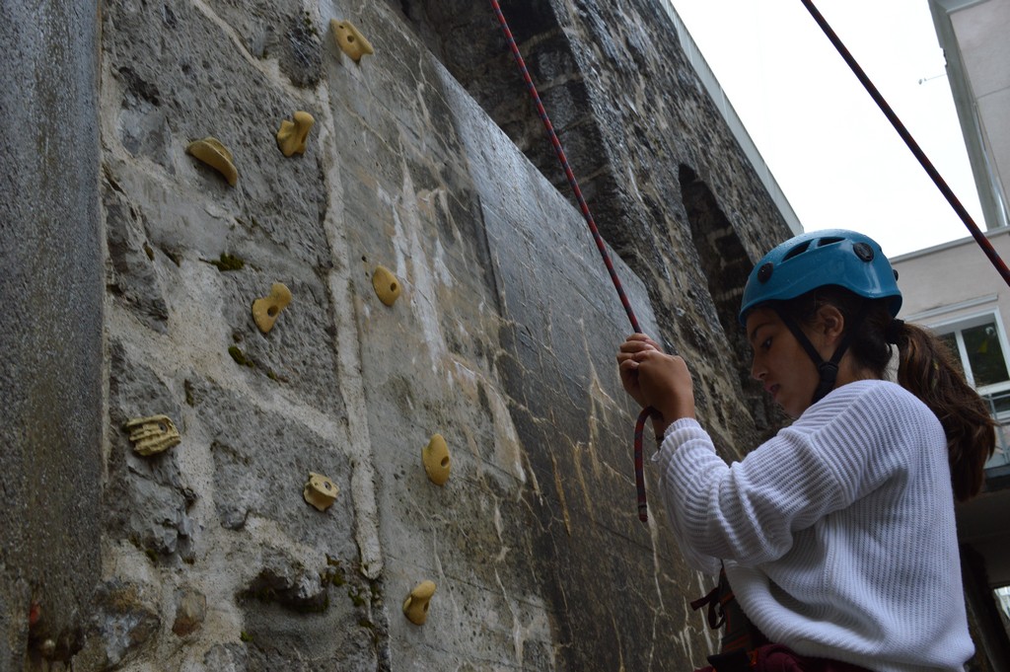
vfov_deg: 36.8
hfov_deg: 53.2
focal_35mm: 36
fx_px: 1009
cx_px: 505
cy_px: 336
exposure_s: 1/160
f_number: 9
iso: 400
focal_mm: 24
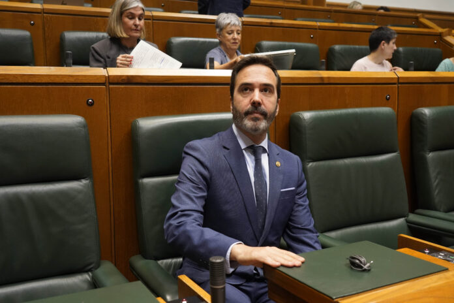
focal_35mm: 37
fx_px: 467
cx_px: 227
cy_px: 152
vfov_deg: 35.9
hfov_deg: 51.9
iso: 3200
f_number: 6.3
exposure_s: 1/160
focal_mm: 37
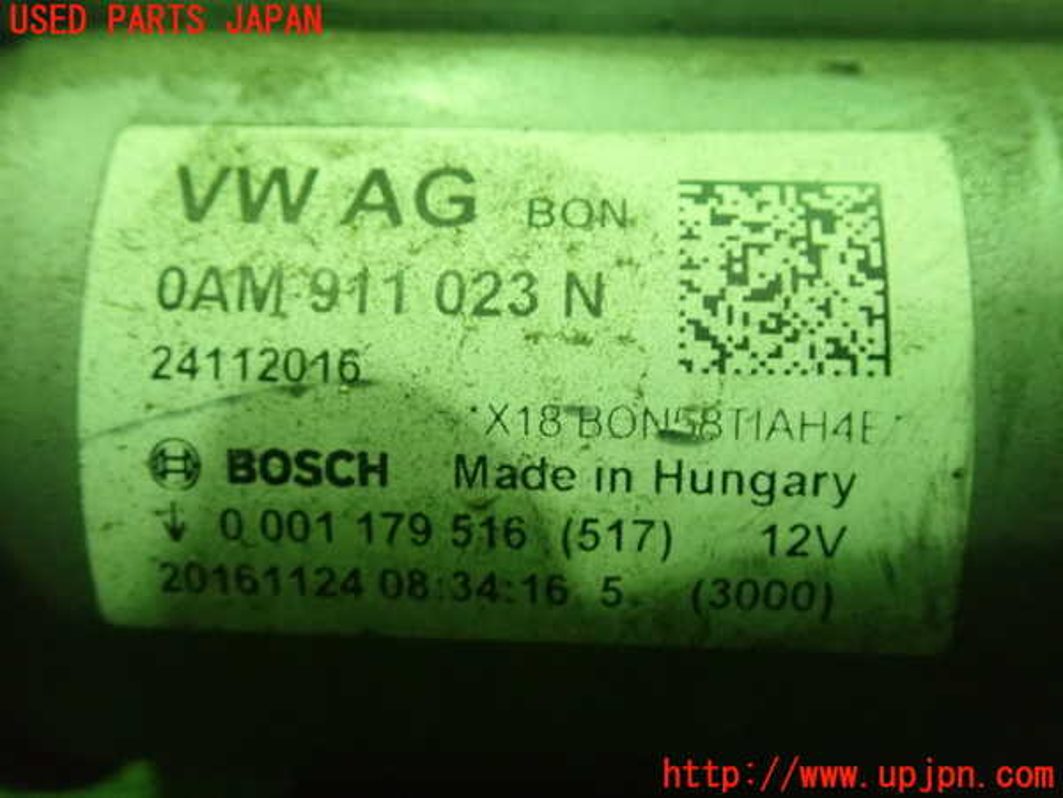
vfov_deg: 46.8
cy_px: 399
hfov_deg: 60.0
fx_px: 921
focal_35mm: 30
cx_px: 532
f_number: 2.3
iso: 1250
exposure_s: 1/30
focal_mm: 5.5
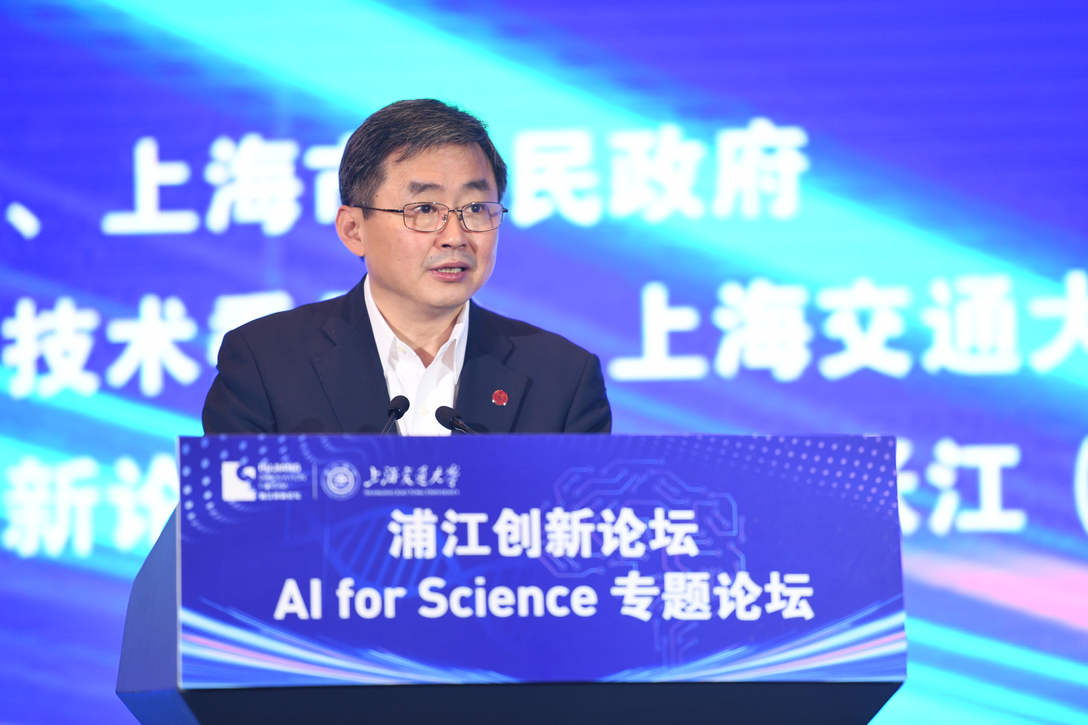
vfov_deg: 7.2
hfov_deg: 10.8
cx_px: 544
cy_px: 362
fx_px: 5742
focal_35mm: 190
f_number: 2.8
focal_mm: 190
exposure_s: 1/250
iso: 1250
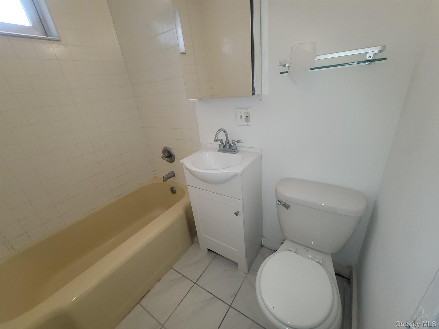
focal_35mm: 13
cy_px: 164
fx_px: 165
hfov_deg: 106.2
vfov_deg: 89.9
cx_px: 220
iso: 160
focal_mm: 2.2
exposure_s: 1/60
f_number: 2.2
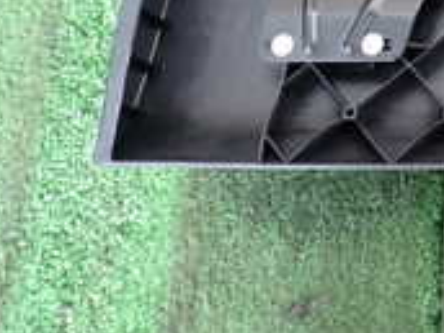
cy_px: -188
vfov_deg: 15.5
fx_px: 1116
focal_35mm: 87
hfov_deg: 19.7
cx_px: 653
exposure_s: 1/30
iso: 320
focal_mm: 4.5
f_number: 2
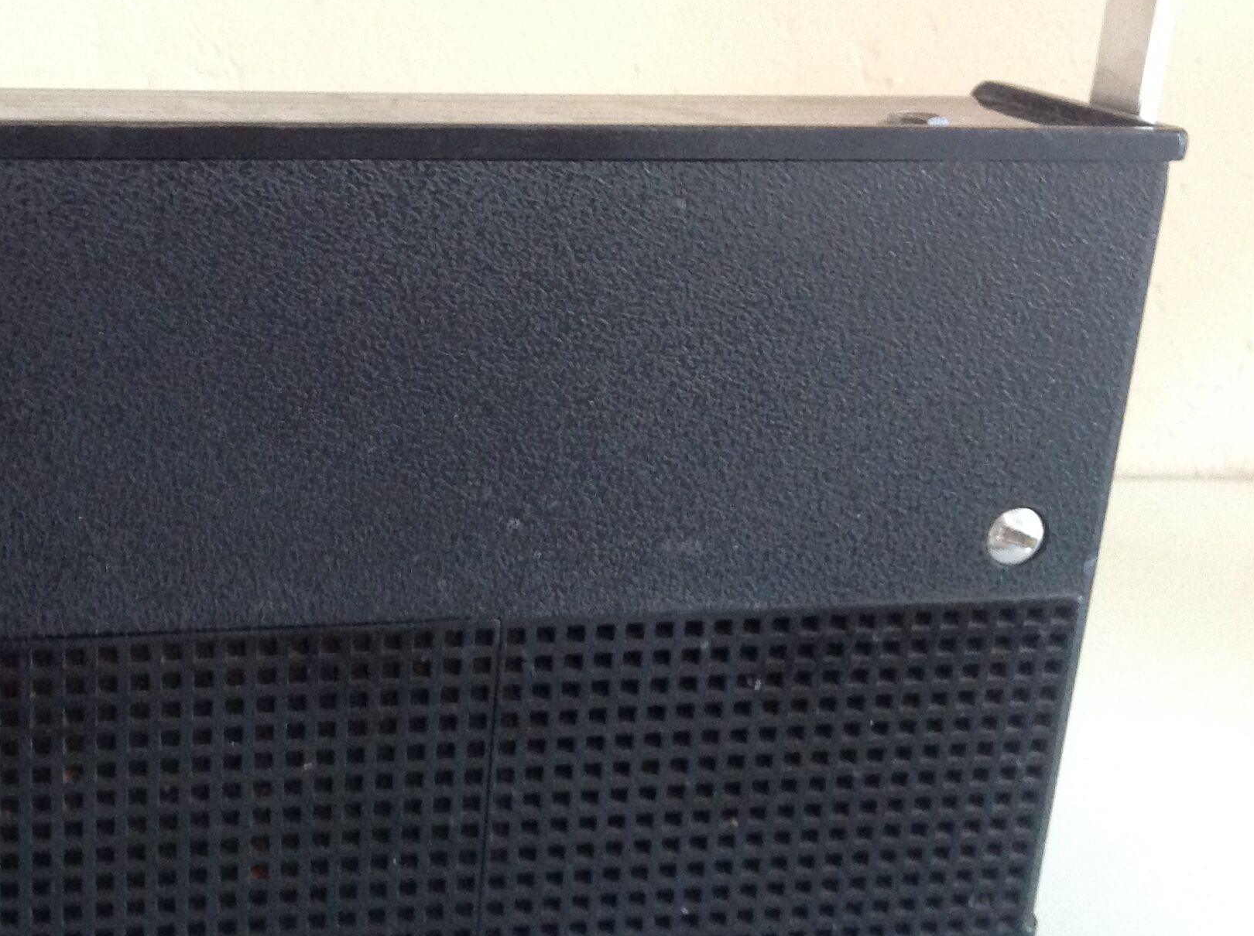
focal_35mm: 56
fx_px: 2026
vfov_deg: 26.0
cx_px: 309
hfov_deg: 33.7
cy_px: 381
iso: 320
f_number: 2.4
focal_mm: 4.28
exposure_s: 1/15
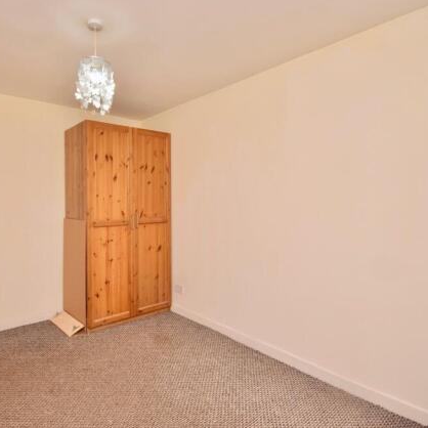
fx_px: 280
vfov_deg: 74.8
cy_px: 205
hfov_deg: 73.6
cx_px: 161
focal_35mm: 20
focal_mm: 10
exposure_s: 1/100
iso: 800
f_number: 9
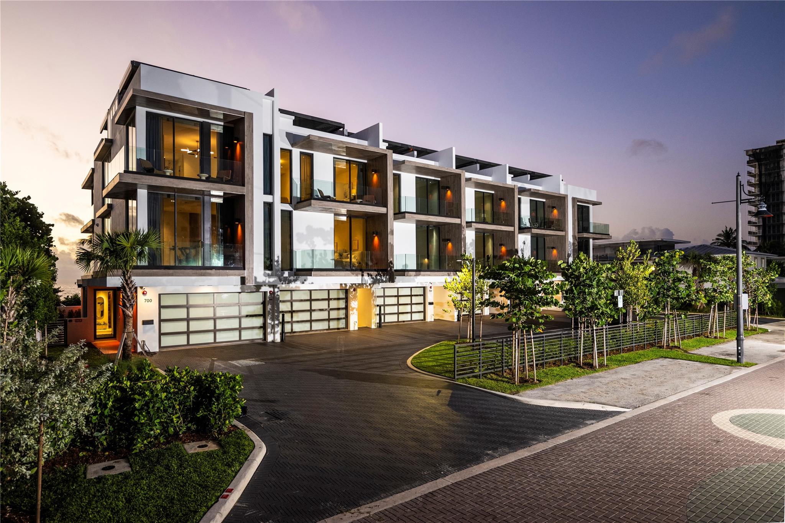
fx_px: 447
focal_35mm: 20
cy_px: 262
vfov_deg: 60.7
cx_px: 392
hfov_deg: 82.6
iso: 1000
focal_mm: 20.5
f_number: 2.8
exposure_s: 1/125
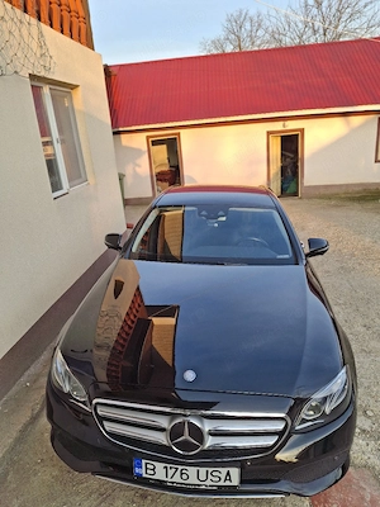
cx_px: 190
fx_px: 366
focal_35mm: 25
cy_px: 254
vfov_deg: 69.4
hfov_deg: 54.9
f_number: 1.8
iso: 25
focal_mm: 4.69
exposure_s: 1/250
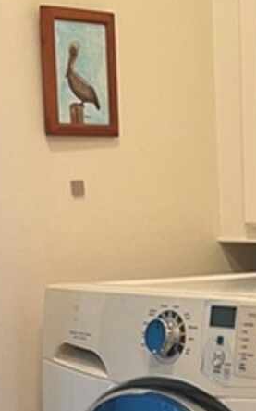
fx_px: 1185
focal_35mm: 106
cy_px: 467
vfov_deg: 18.8
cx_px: 298
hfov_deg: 12.1
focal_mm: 5.7
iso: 100
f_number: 1.5
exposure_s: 1/60
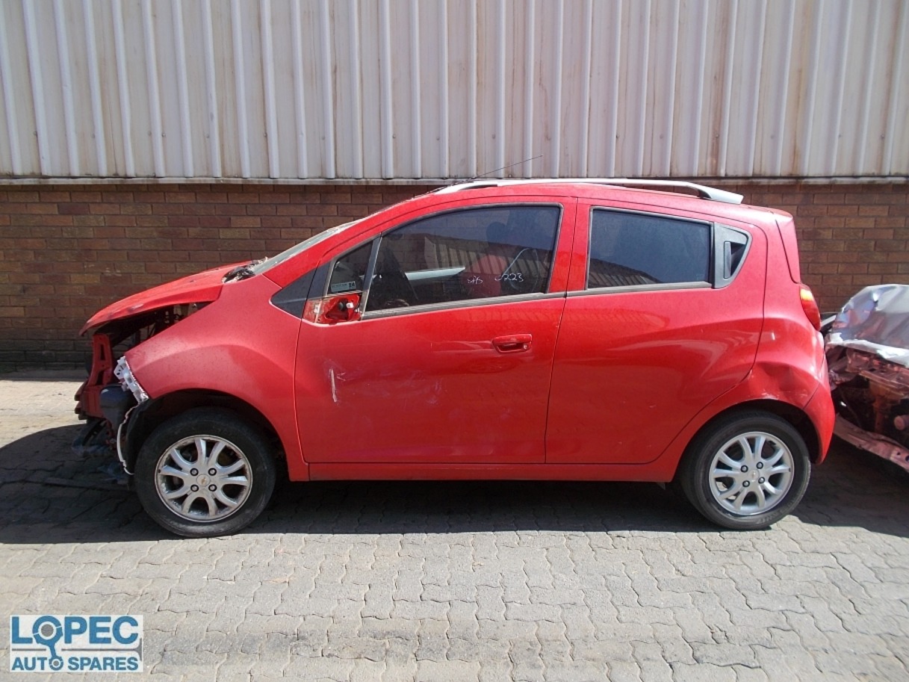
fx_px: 683
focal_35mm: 26
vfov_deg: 53.1
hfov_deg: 67.3
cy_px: 341
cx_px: 454
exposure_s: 1/320
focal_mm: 4.6
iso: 80
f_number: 3.2
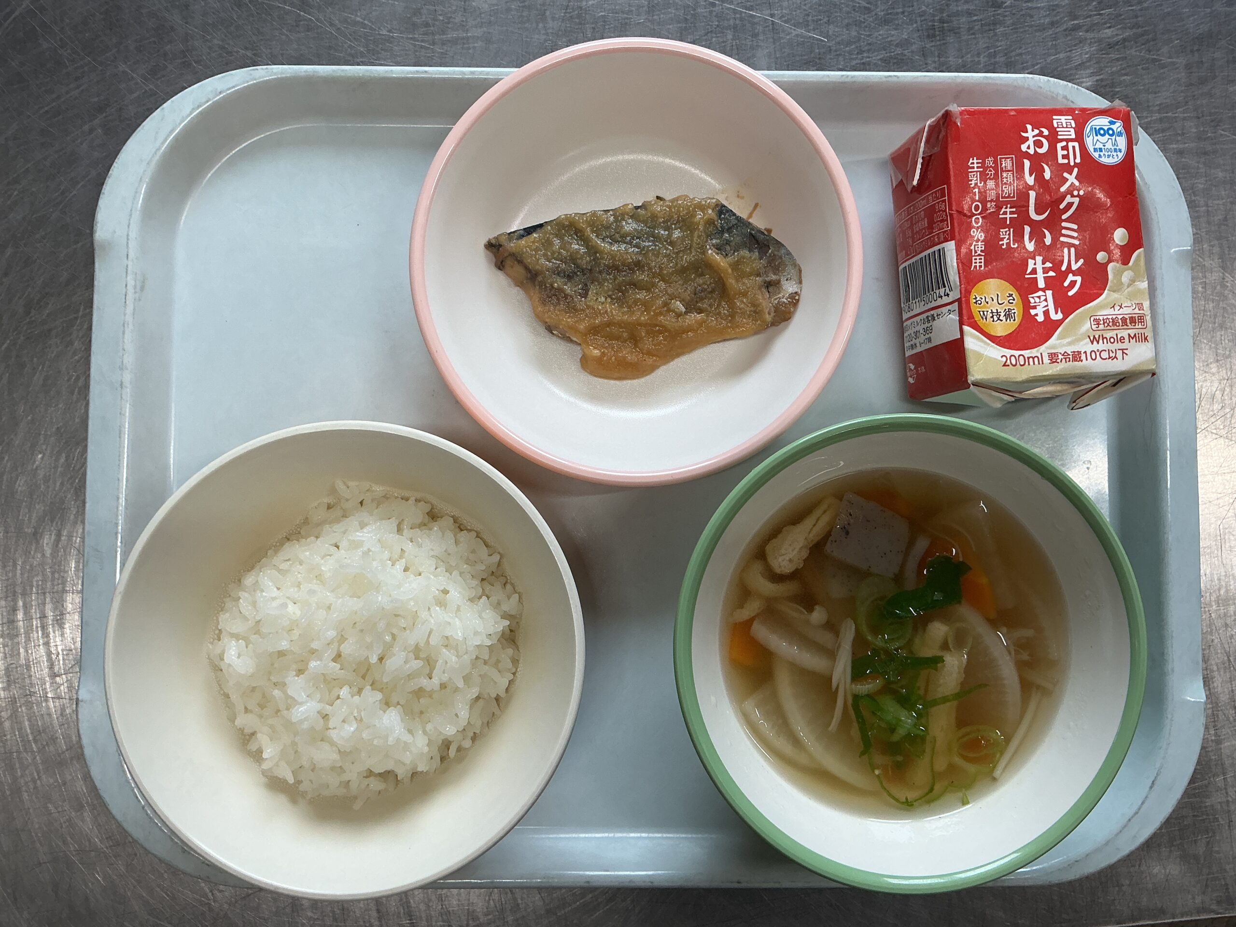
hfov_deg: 61.7
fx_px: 1035
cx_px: 618
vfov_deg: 48.2
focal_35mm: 29
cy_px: 464
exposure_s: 1/120
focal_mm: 3
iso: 64
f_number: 1.8
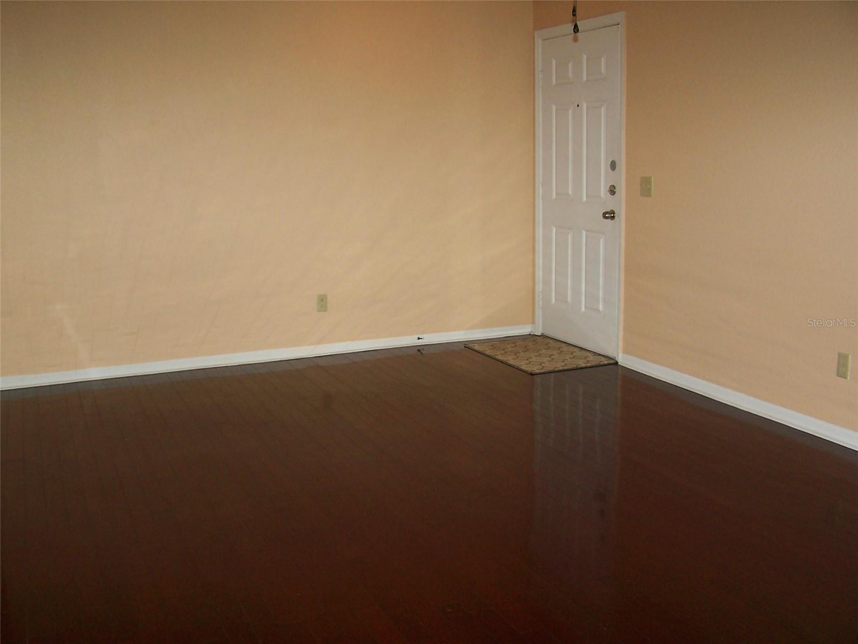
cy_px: 322
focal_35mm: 38
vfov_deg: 37.7
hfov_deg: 49.0
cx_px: 429
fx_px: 942
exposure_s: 1/60
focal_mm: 6.3
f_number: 2.8
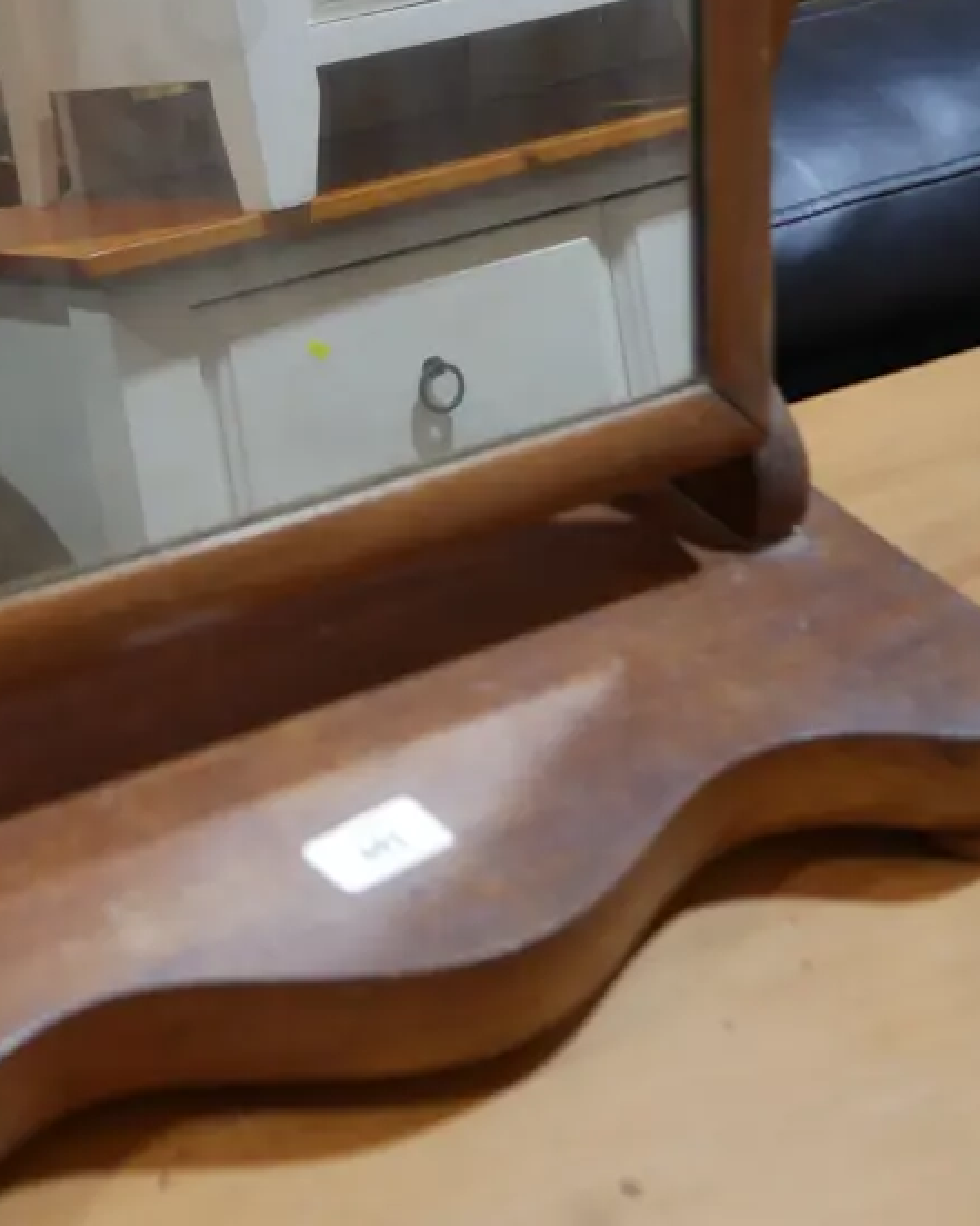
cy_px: 89
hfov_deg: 21.8
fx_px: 2501
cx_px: 154
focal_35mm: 69
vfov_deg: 26.5
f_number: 4.1
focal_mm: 19
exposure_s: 1/60
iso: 320
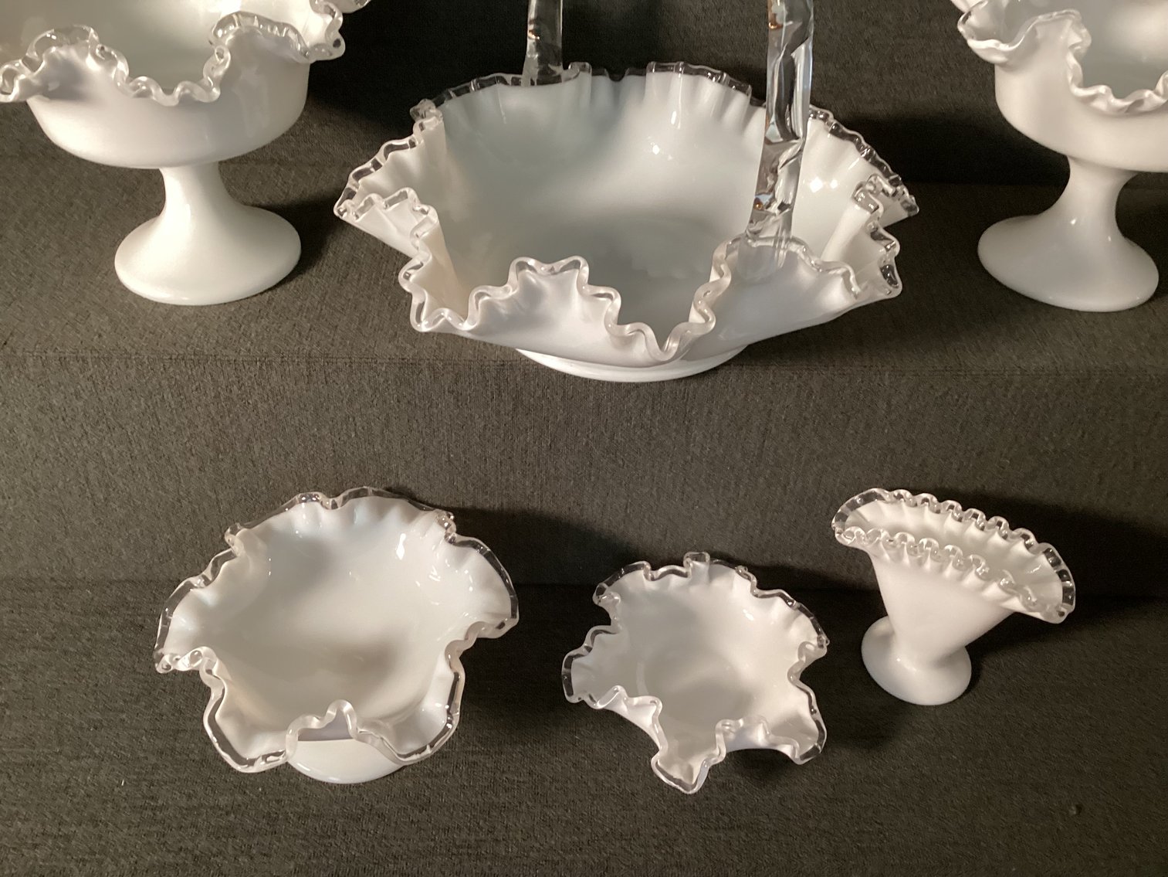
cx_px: 584
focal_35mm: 31
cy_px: 438
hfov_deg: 58.3
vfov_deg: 45.4
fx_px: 1046
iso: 250
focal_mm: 3.3
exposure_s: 1/60
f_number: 2.4
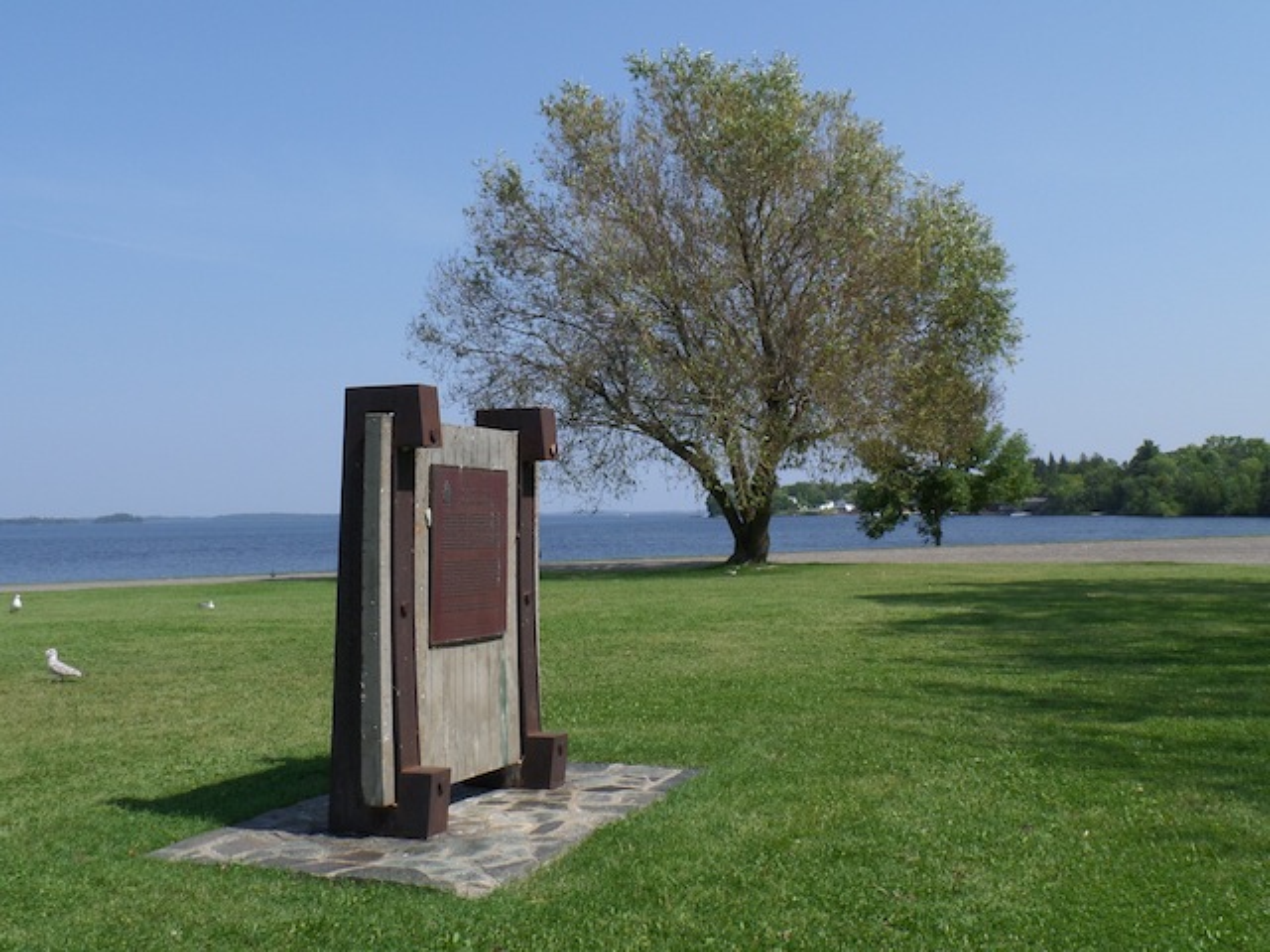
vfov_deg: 40.7
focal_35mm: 35
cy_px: 476
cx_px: 635
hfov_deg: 52.6
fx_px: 1284
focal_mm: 6.2
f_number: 3.4
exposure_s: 1/1000
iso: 100
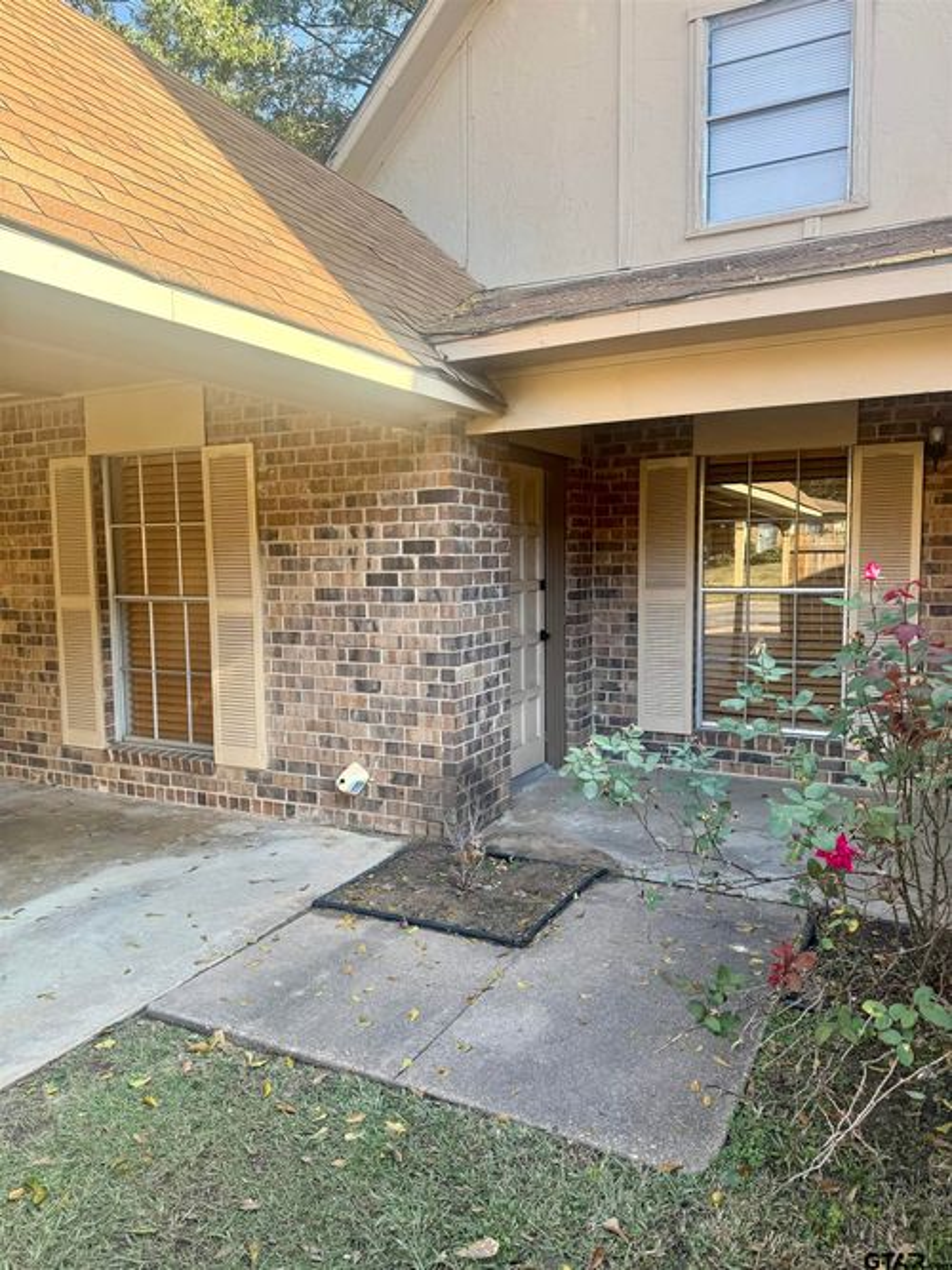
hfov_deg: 56.8
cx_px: 476
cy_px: 635
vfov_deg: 71.6
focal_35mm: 24
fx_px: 880
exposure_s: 1/297
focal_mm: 6.76
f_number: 1.78
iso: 80
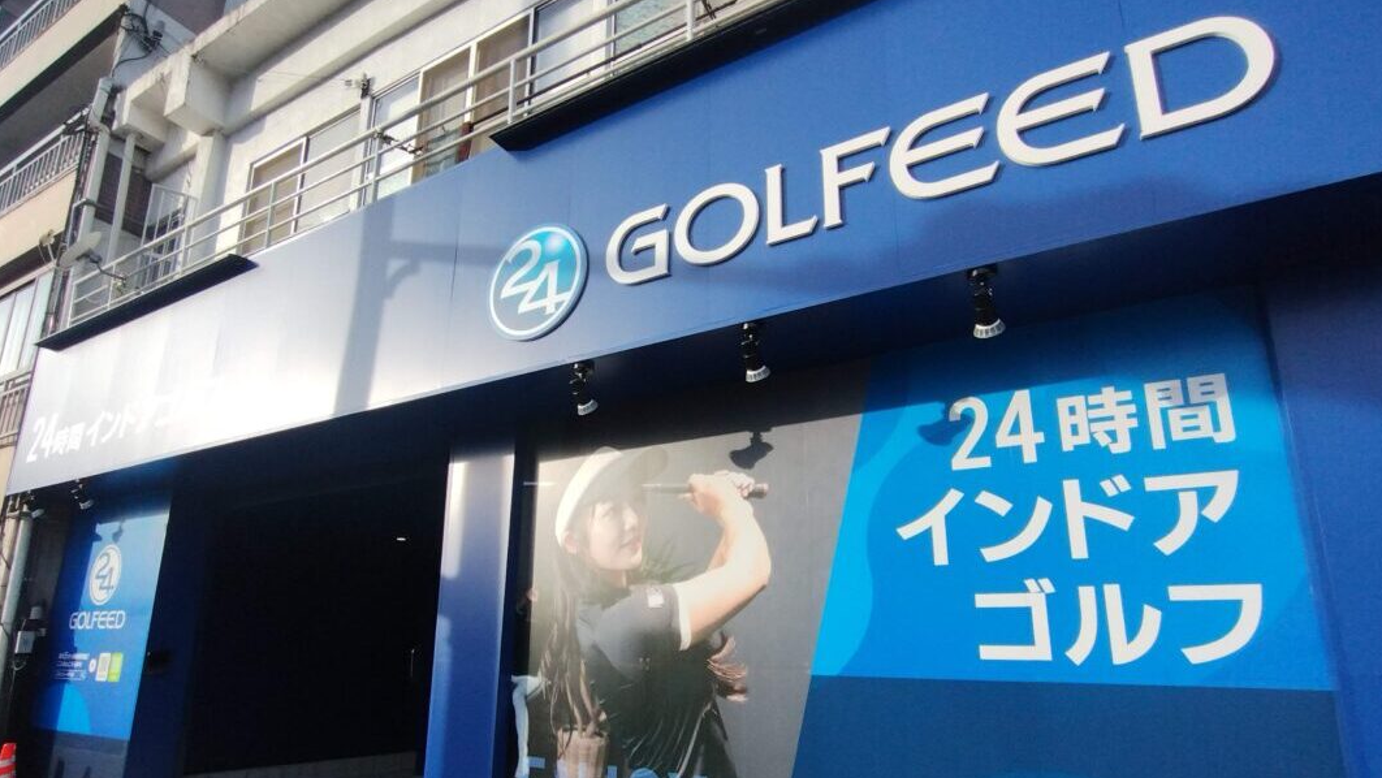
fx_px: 770
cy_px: 474
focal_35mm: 21
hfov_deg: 83.7
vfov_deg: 53.2
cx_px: 642
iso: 100
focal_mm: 1.66
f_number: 2.2
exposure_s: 1/710
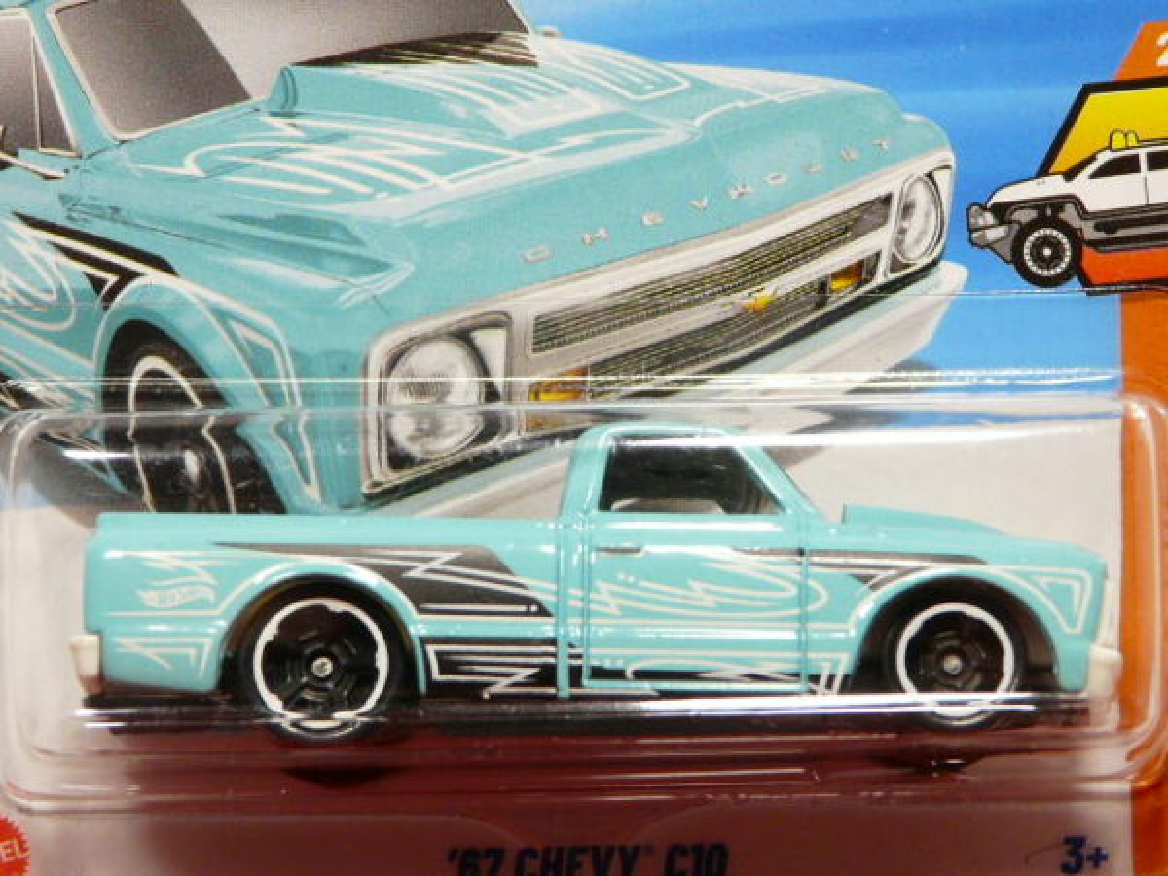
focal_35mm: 142
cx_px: 584
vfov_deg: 10.4
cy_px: 438
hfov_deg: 13.9
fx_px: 4791
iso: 160
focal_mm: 14.7
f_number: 3.6
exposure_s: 1/50
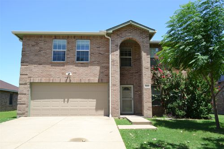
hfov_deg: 67.4
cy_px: 74
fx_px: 168
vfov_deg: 47.9
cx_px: 112
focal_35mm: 27
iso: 100
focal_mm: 18
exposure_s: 1/200
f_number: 7.1
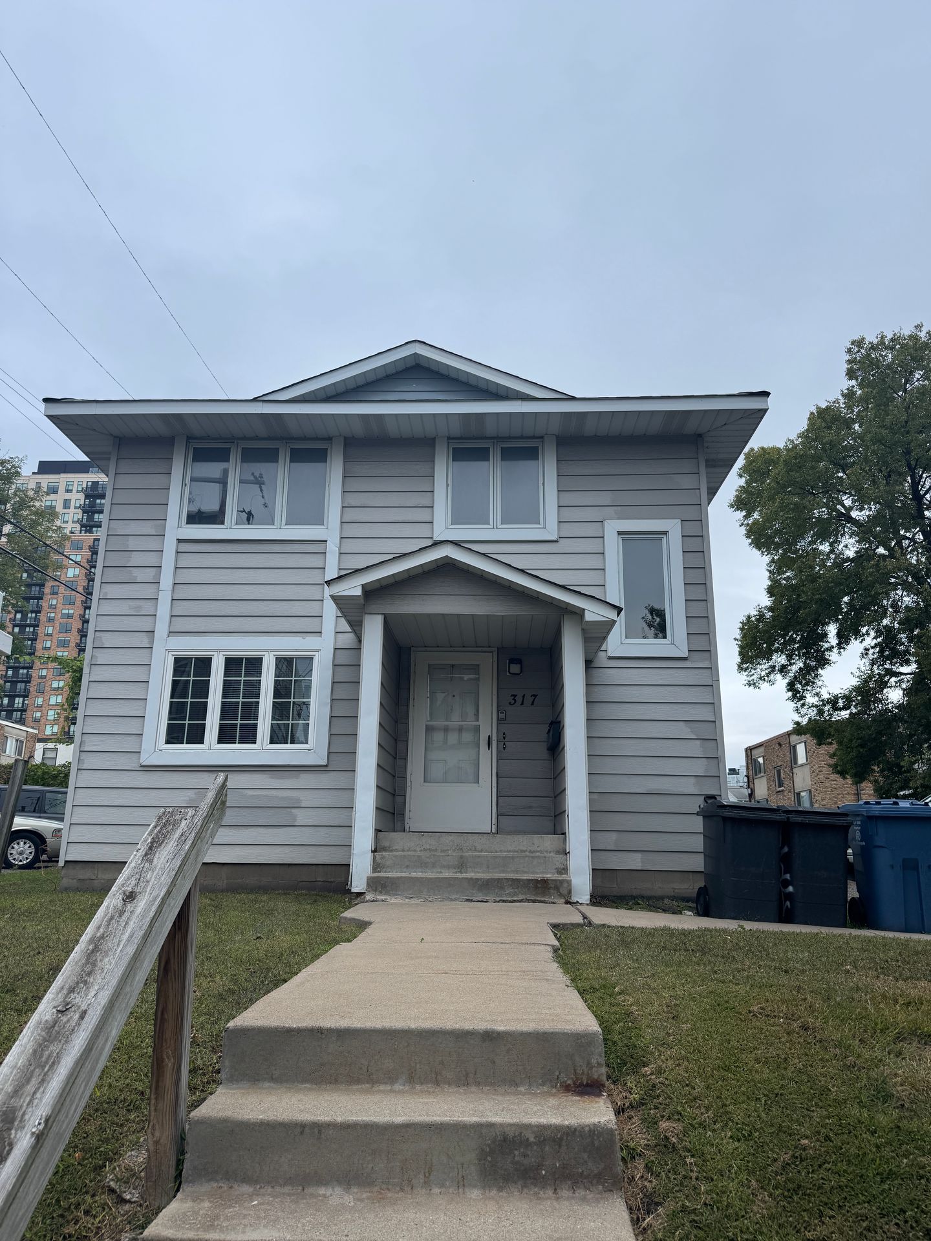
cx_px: 466
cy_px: 620
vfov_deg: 71.6
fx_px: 861
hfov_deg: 56.8
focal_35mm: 24
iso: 80
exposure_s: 1/1112
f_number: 1.78
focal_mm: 6.76
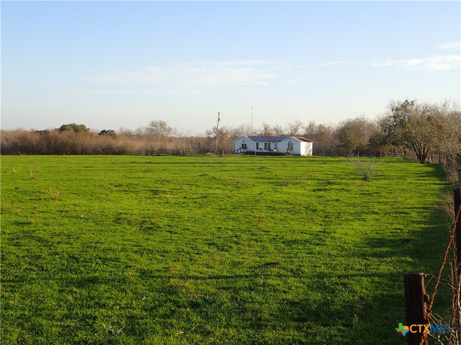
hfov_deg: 41.2
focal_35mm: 46
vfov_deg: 31.5
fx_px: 613
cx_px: 230
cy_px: 172
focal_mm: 8.41
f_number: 4.5
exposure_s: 1/400
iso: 100
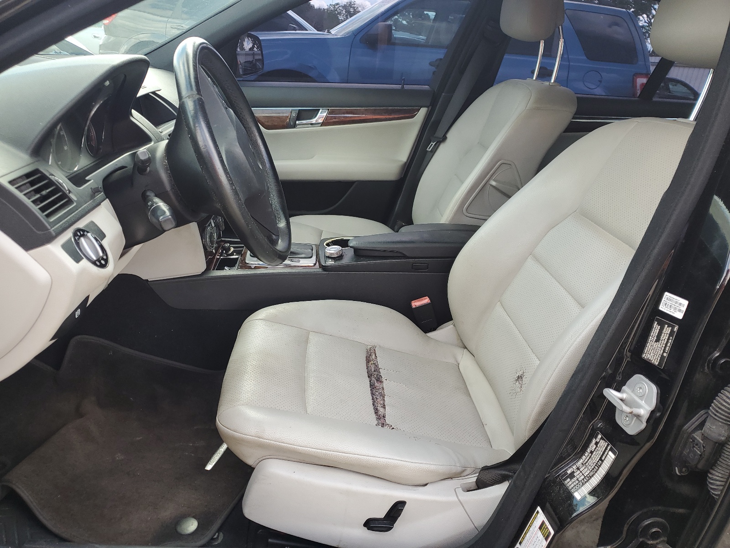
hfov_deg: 67.3
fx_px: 548
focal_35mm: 26
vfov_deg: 53.1
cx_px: 365
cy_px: 274
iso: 50
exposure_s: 1/222
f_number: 1.5
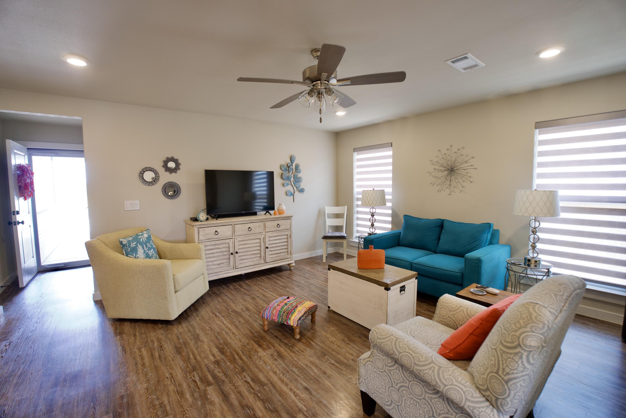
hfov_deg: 100.4
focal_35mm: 15
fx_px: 261
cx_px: 313
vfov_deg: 77.3
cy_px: 209
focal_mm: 10
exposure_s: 1/40
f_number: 3.2
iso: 250
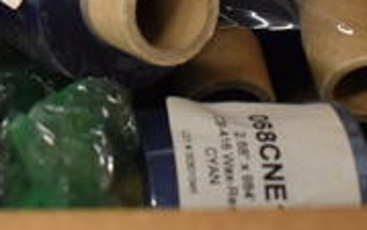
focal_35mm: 94
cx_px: -41
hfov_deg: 21.0
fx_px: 940
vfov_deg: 12.8
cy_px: -170
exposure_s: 1/125
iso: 2200
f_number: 3.5
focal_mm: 18
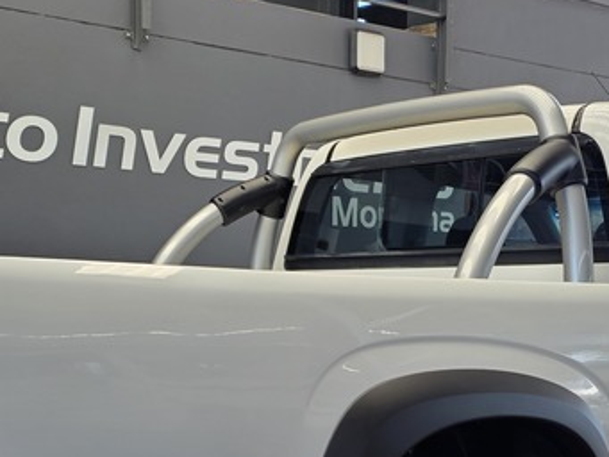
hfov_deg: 28.1
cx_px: 343
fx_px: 1214
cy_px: 391
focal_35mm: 69
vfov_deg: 21.0
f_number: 1.7
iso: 32
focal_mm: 6.25
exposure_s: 1/359
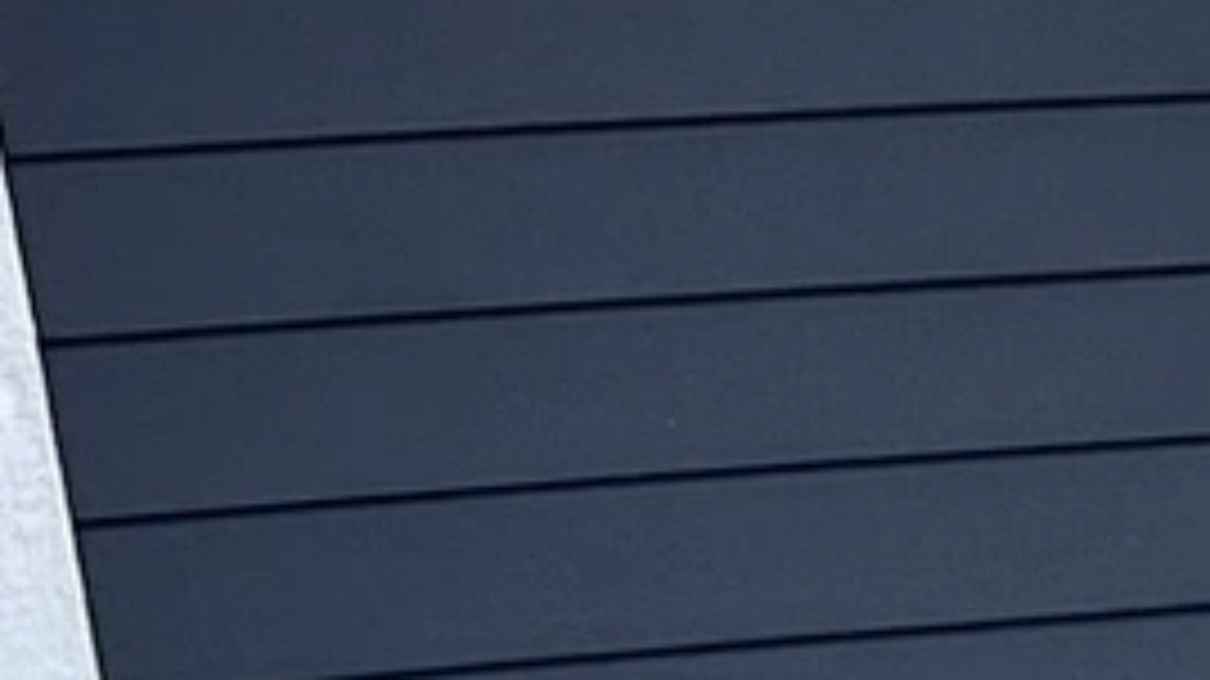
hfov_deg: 7.6
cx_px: 4489
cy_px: 2247
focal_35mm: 216
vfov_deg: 5.2
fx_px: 6927
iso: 50
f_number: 1.6
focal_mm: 5.1
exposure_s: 1/2463
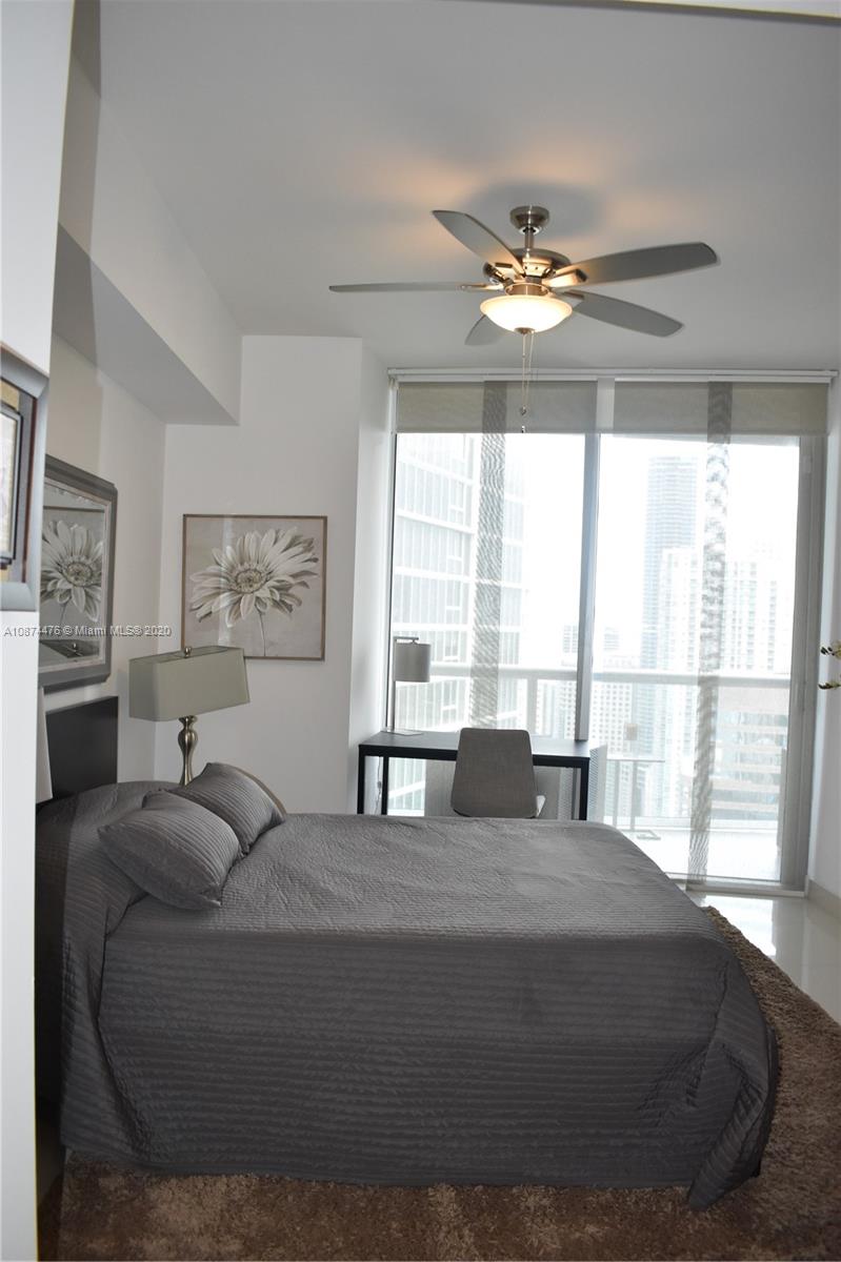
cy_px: 631
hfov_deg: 47.9
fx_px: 947
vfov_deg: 67.4
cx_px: 420
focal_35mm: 27
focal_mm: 18
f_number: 5
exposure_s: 1/200
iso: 800
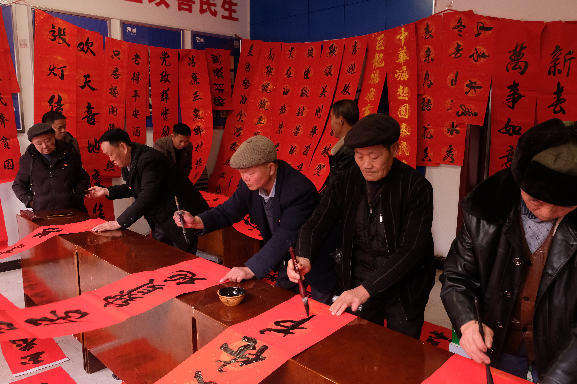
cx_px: 297
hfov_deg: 65.5
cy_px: 193
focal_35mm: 28
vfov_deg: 46.4
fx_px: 449
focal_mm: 18
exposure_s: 1/30
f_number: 5.6
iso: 2000
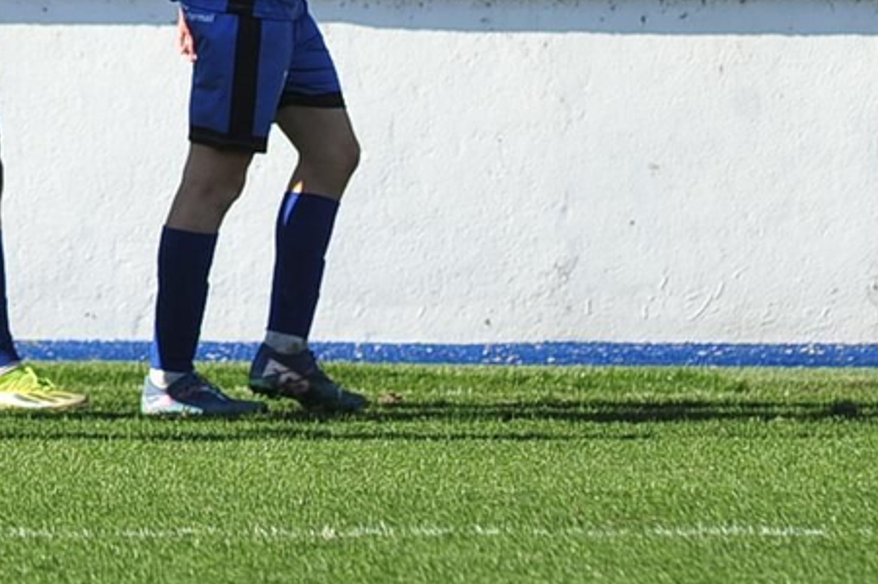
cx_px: -218
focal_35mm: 1064
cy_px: -260
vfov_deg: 1.3
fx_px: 25930
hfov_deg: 1.9
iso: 400
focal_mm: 300
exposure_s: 1/1250
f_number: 5.6
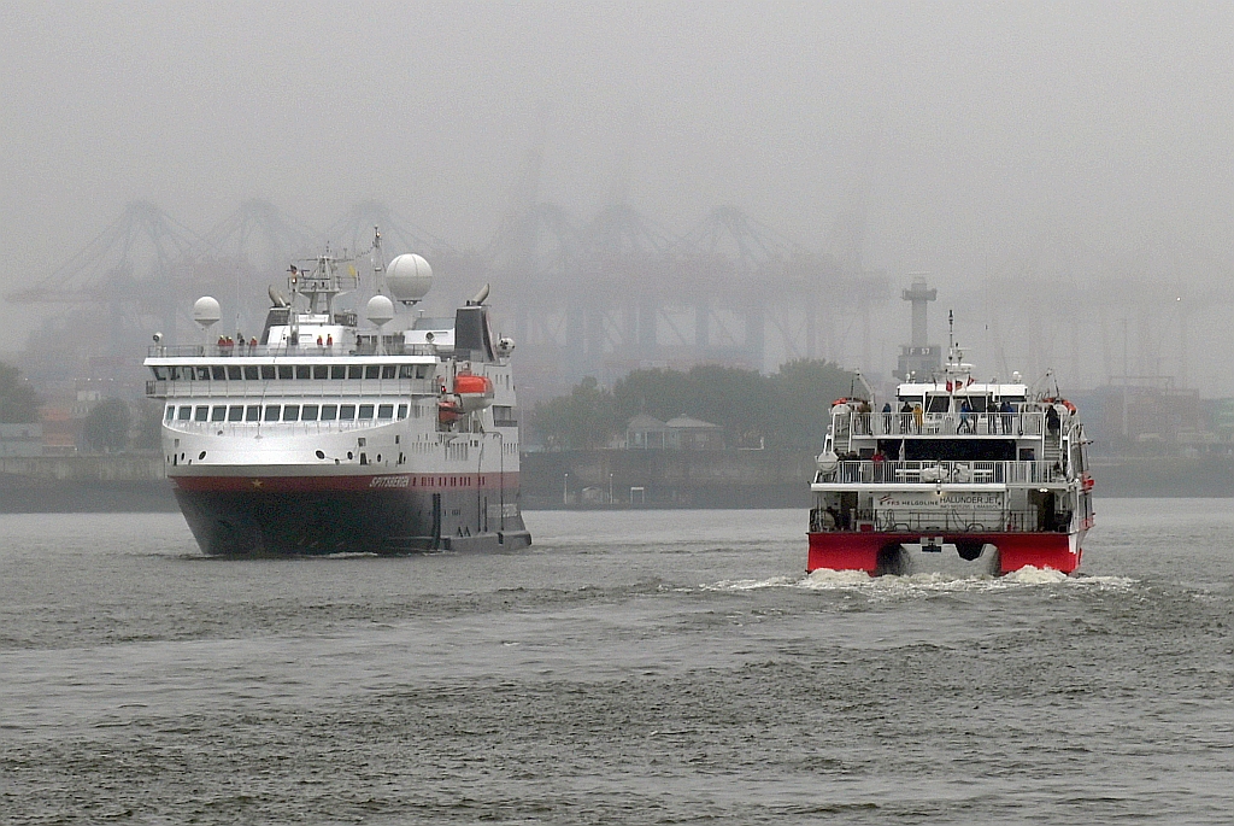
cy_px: 413
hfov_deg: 17.0
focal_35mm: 120
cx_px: 617
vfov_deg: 11.4
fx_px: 4117
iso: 200
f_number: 4.5
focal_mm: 120
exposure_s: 1/500
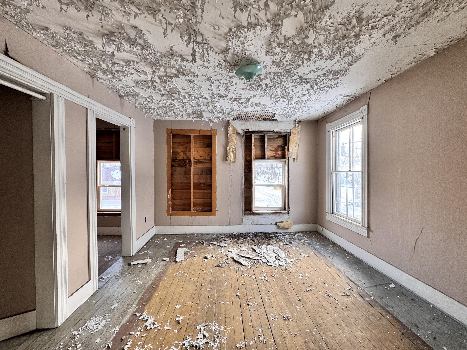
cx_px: 234
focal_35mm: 14
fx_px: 189
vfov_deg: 85.7
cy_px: 175
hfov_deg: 102.1
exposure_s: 1/99
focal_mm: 2.22
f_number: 2.2
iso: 80
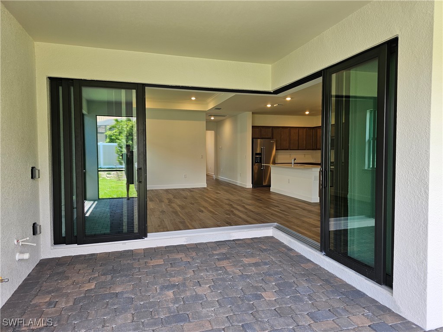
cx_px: 222
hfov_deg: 73.9
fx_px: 294
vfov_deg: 58.9
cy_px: 166
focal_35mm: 23
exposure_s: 1/120
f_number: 1.7
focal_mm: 6.3
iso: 50
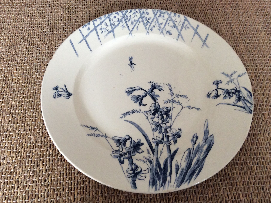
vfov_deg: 42.8
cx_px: 134
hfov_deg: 55.4
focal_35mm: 33
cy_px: 103
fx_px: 258
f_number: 2.4
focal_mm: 3.3
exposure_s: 1/25
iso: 160
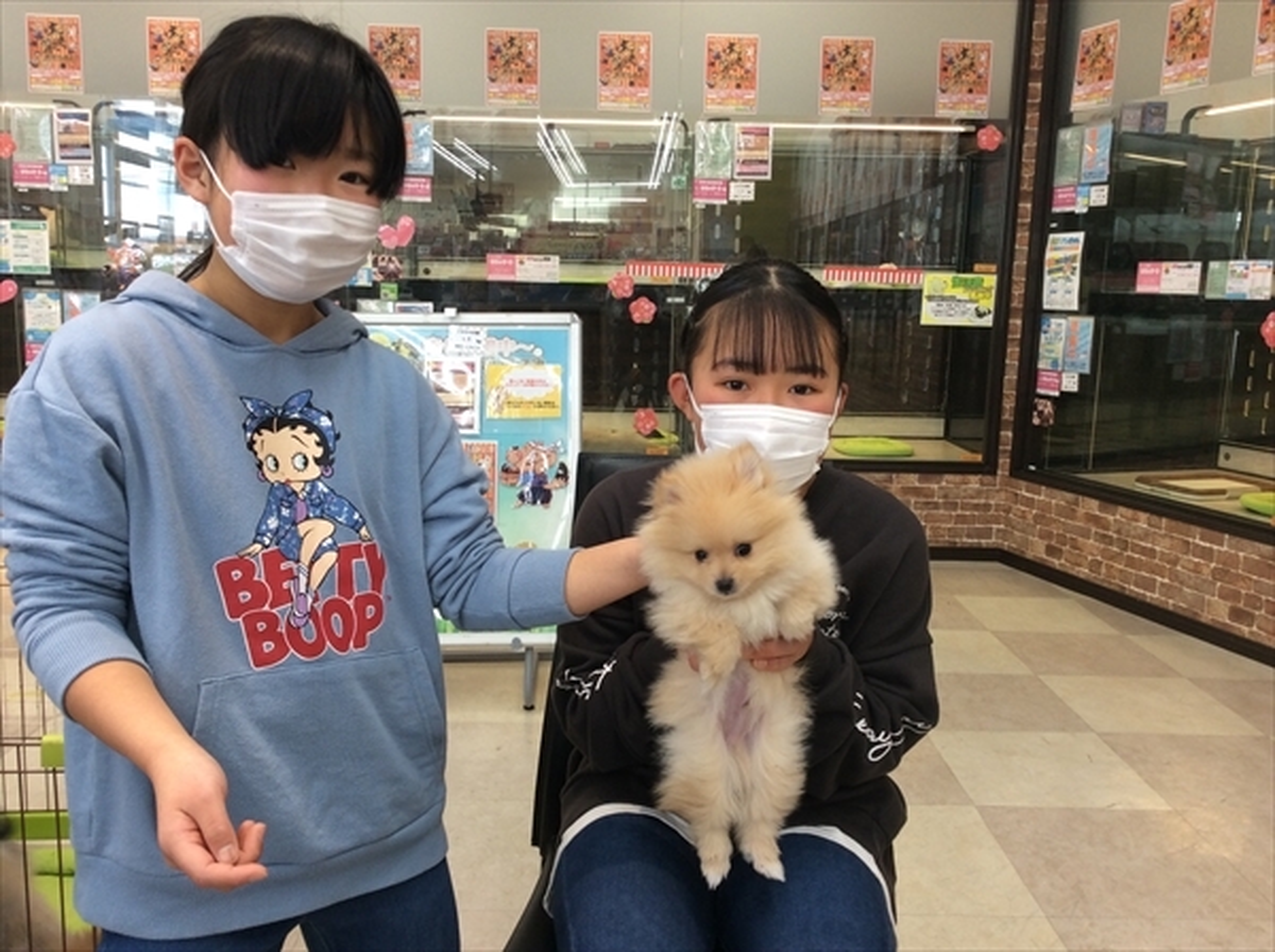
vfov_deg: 44.0
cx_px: 638
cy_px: 476
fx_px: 1177
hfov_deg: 56.9
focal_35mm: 32
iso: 32
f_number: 2.4
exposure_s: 1/24
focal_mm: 3.3
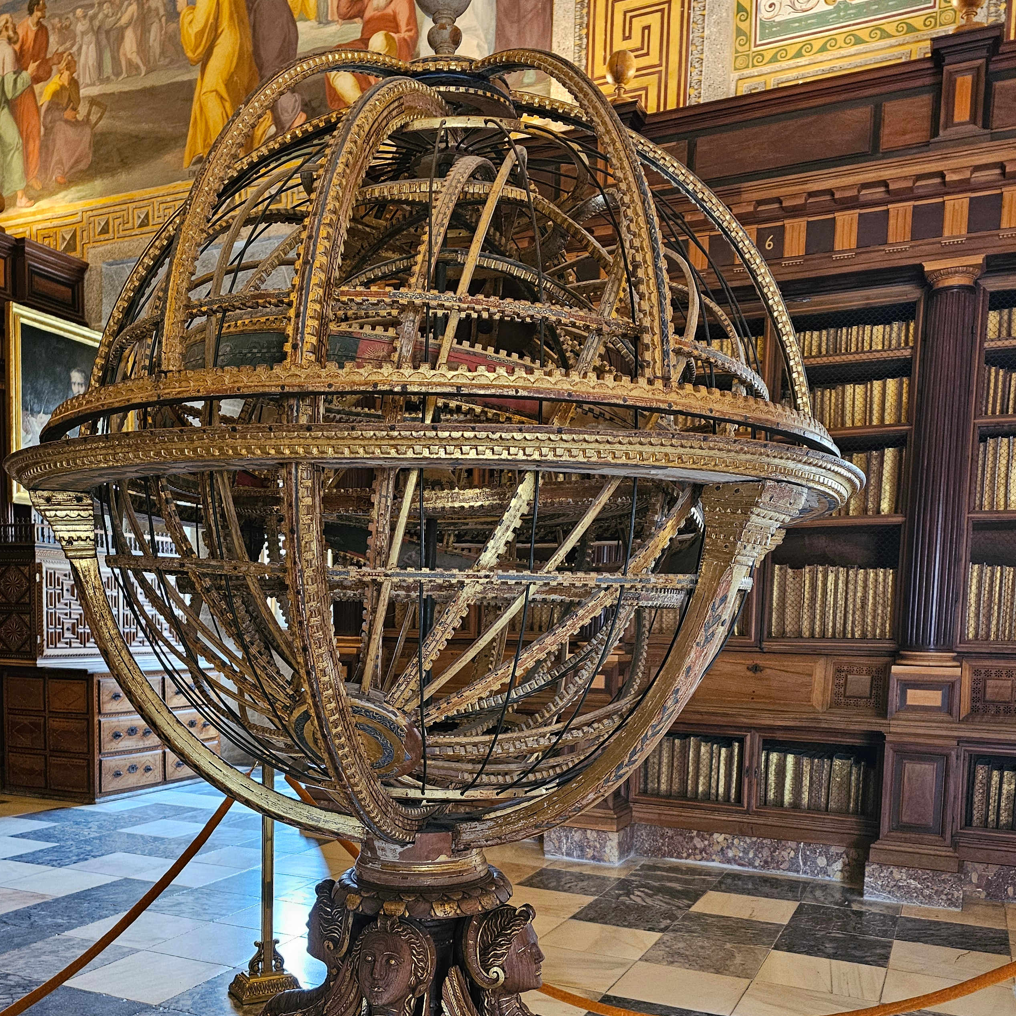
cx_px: 431
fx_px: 1063
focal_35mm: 32
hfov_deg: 50.9
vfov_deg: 49.8
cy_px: 713
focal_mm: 6.3
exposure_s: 1/24
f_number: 1.7
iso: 500
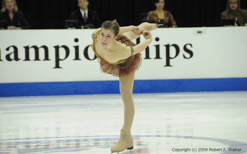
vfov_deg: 5.0
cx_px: 124
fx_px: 1756
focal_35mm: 261
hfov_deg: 8.0
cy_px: 74
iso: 3200
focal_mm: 170
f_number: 5.6
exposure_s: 1/640
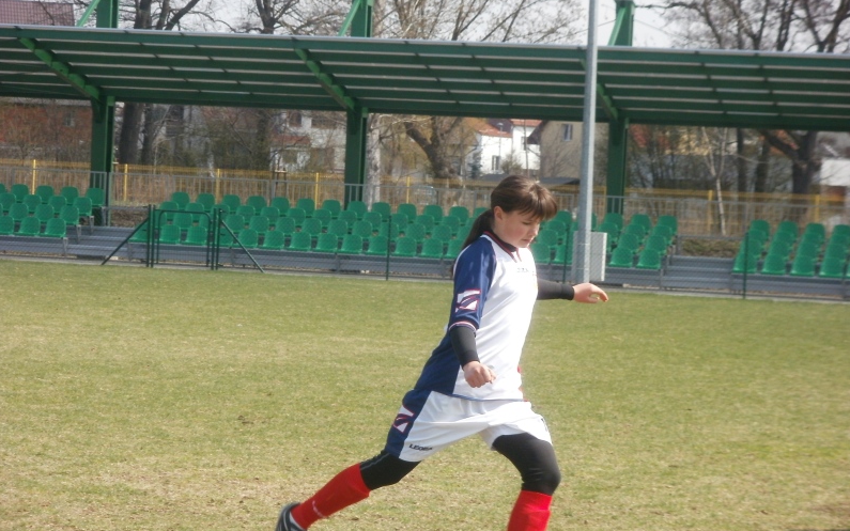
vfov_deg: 10.2
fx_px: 2989
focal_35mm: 129
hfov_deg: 16.2
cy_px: 274
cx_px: 423
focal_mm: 21.2
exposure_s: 1/400
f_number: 5.3
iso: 160
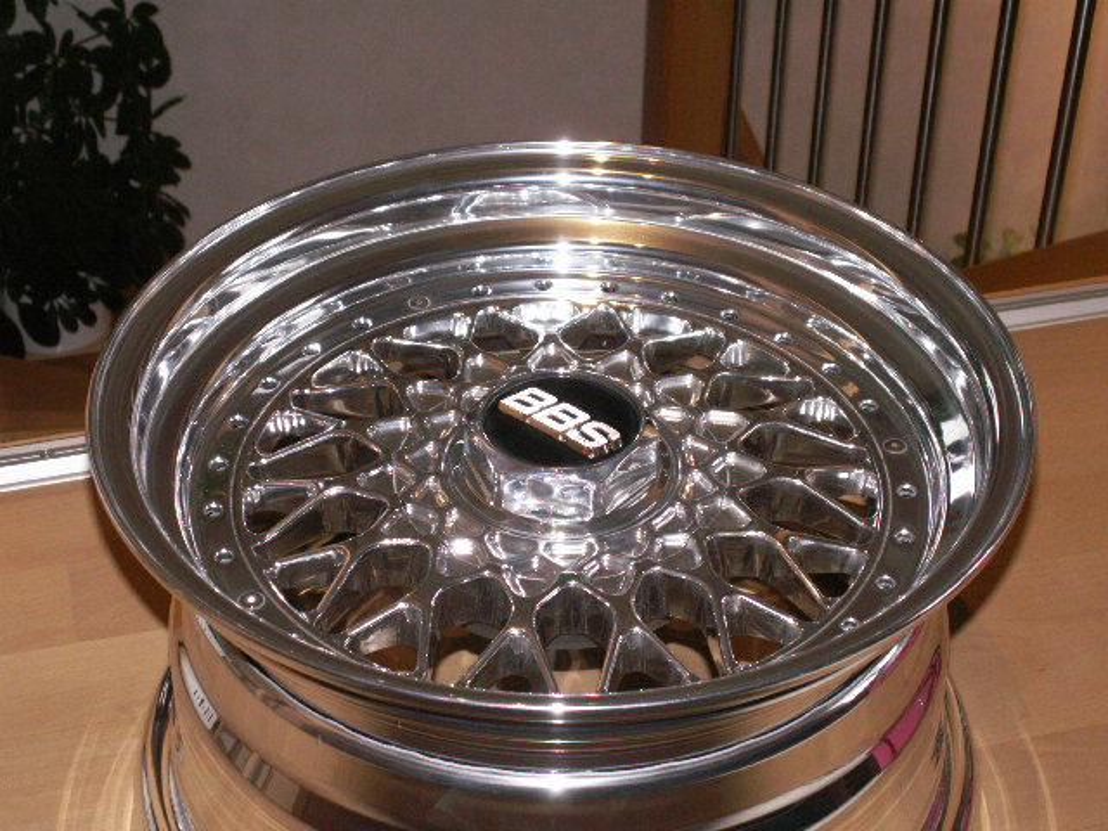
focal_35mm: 66
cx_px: 554
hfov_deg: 29.4
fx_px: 2113
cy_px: 416
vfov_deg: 22.3
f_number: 3.2
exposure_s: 1/40
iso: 160
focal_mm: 10.96
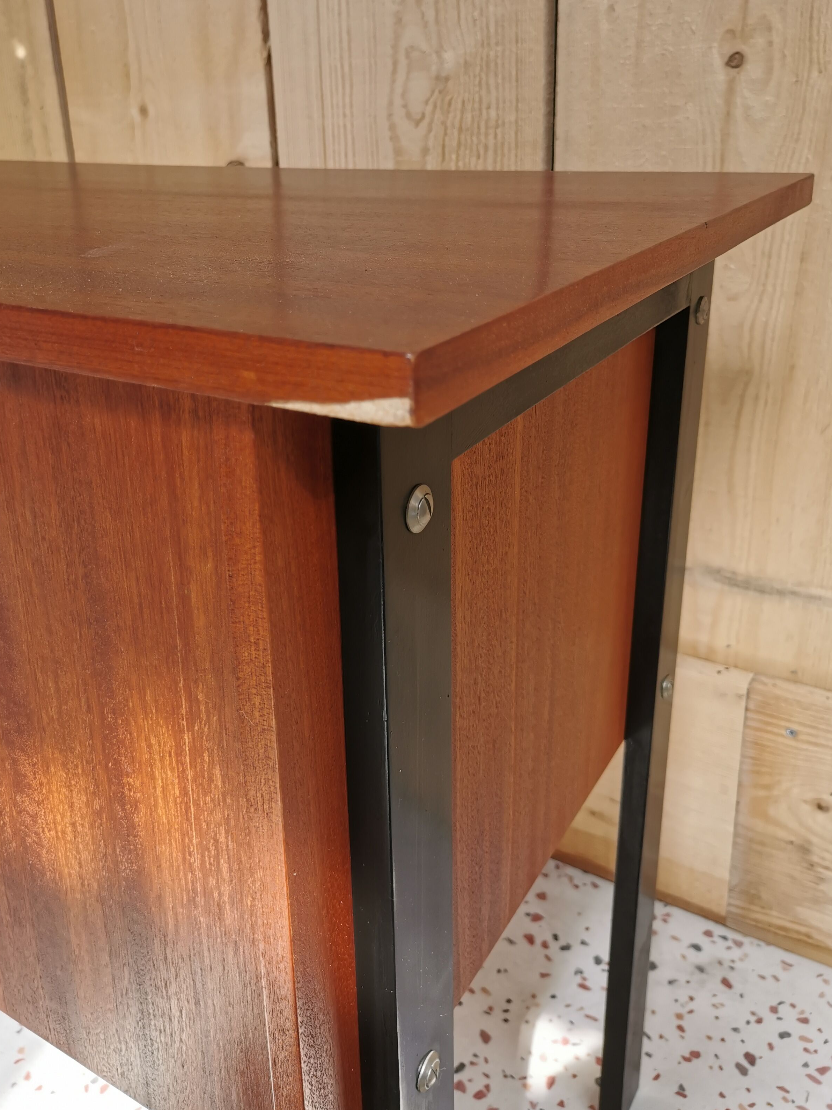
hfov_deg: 45.4
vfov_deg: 58.1
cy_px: 480
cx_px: 367
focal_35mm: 31
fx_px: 993
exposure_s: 1/231
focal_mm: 5.58
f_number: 1.8
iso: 50
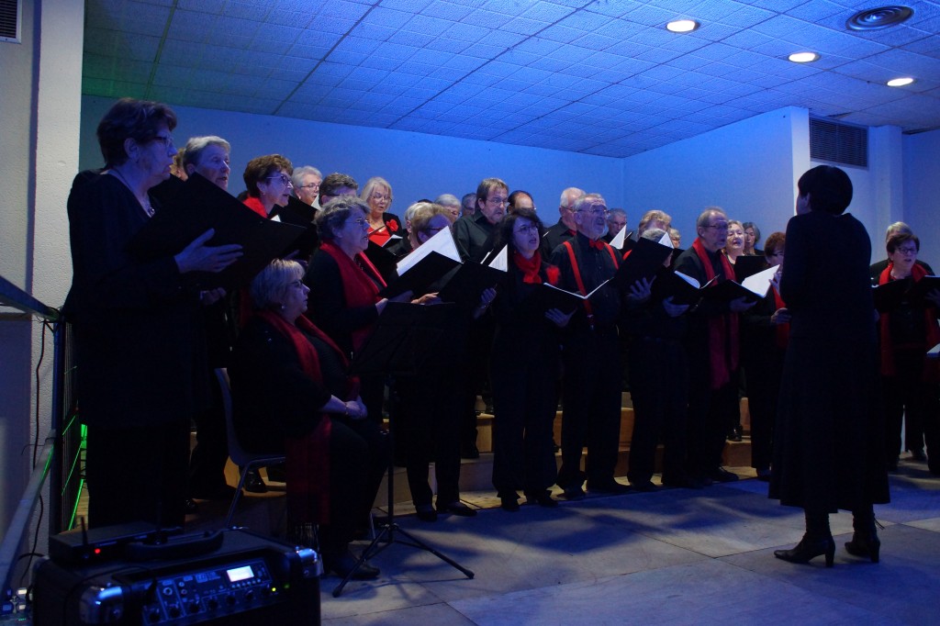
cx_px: 470
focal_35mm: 30
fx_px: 783
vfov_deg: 43.6
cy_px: 313
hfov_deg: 61.9
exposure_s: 1/40
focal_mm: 20
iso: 1600
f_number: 4
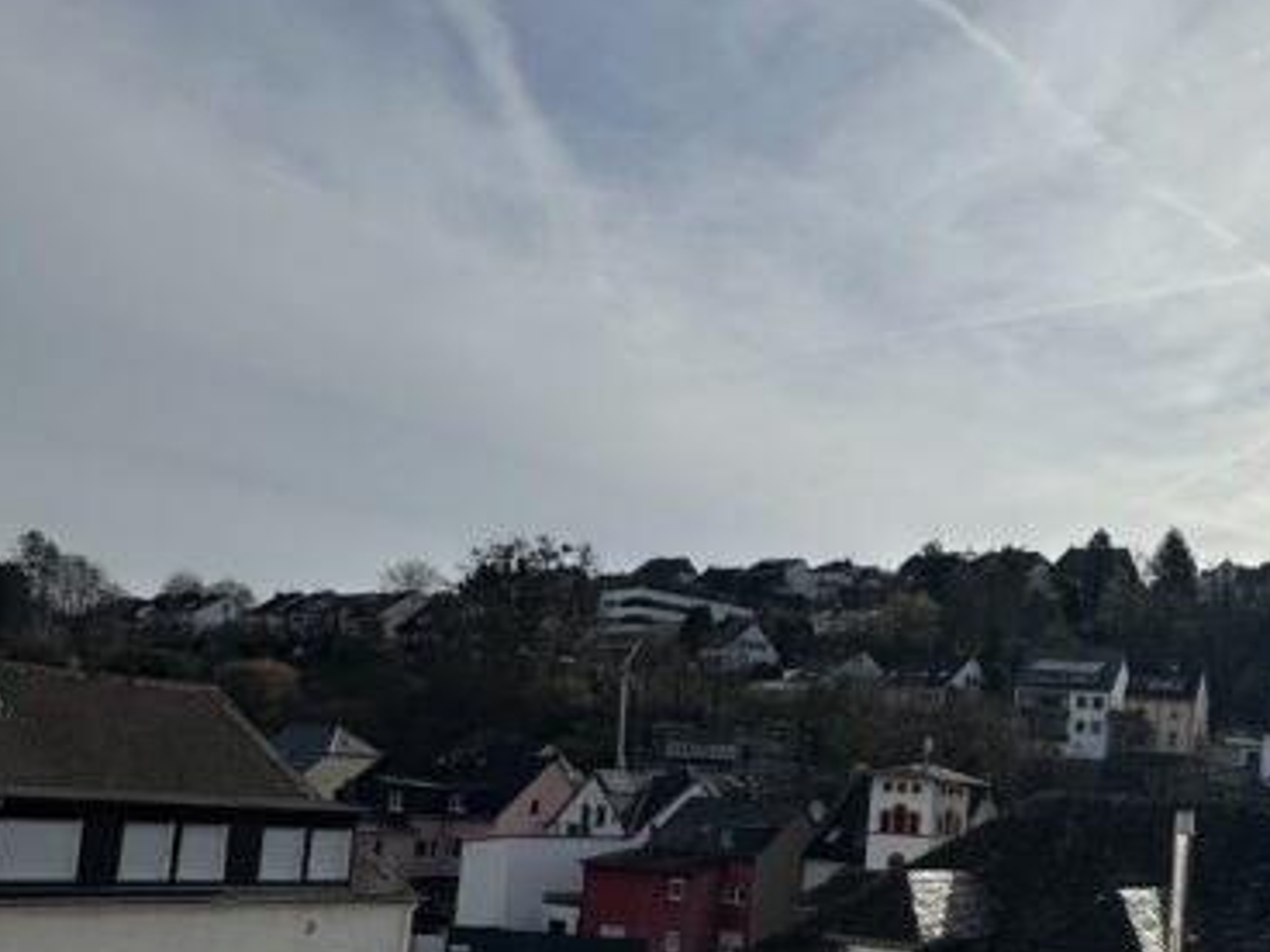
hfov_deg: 43.6
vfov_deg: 36.0
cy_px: 717
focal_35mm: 39
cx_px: 1149
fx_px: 1431
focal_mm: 2.22
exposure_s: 1/7813
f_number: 2.2
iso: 50
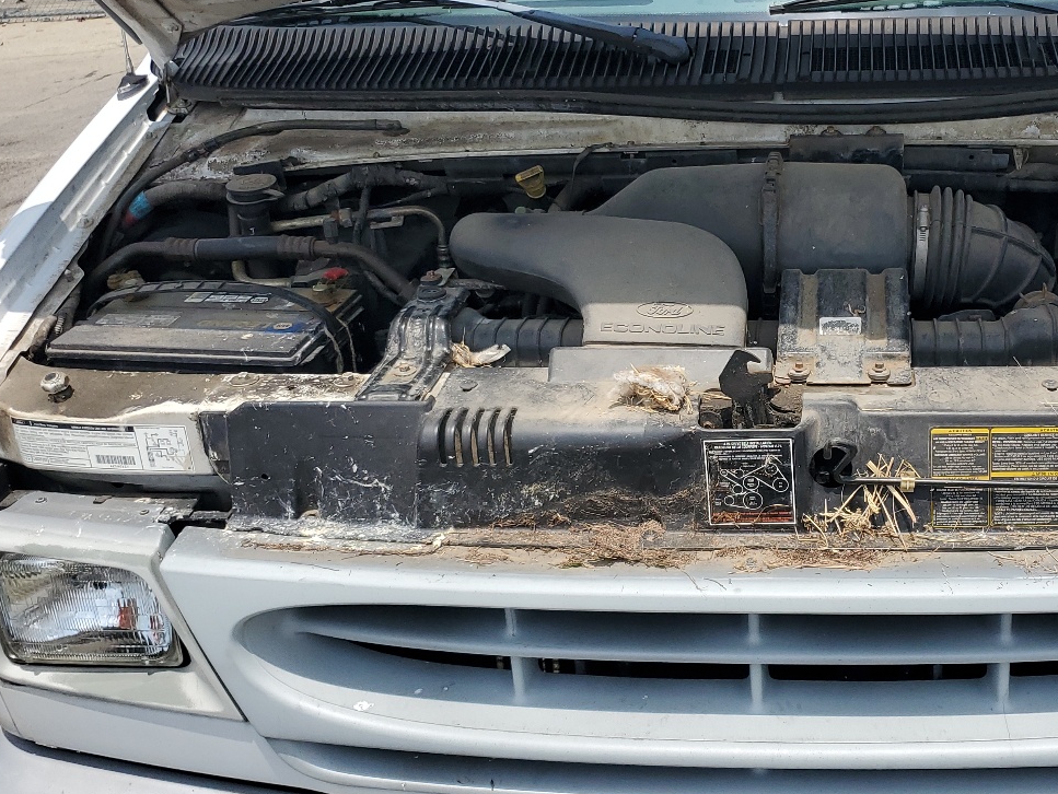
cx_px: 771
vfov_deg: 33.6
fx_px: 1315
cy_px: 371
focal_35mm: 43
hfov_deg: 42.7
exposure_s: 1/5000
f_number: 1.5
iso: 50
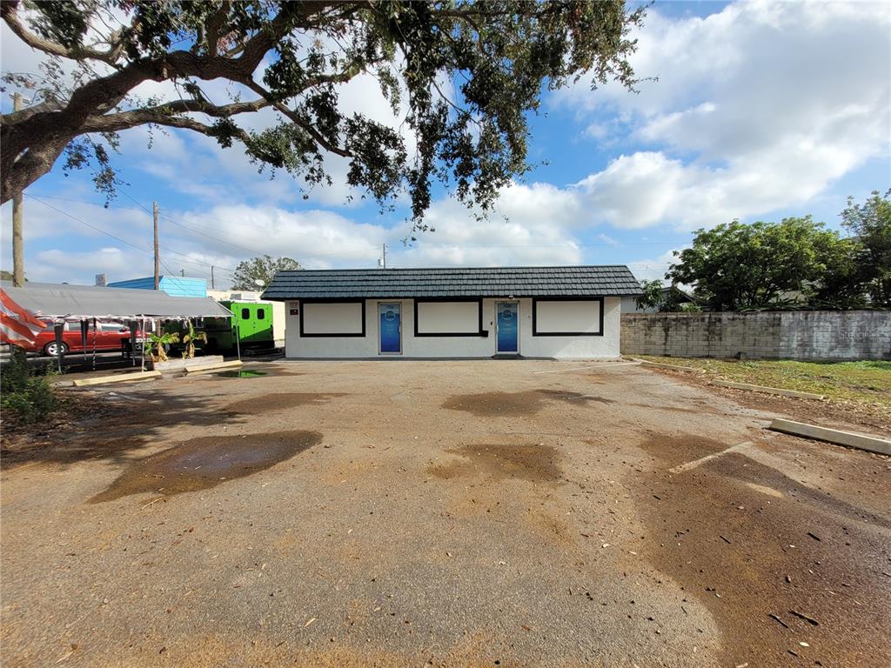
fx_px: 335
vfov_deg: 89.9
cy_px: 334
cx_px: 446
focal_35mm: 13
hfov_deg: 106.2
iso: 40
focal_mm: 1.74
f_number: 2.2
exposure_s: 1/1695
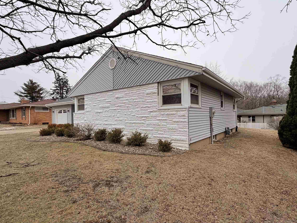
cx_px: 157
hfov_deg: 84.6
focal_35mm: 19
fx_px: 163
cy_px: 117
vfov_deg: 68.6
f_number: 2.2
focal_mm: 2.22
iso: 40
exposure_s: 1/658
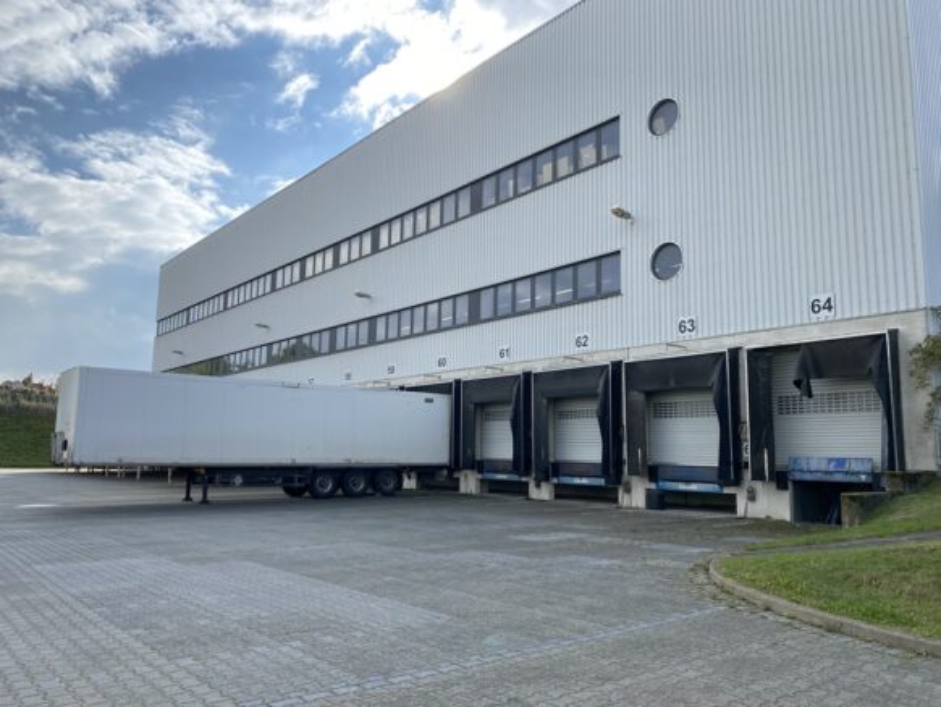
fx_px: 707
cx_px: 470
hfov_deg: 67.3
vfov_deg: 53.1
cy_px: 354
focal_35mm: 26
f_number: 1.8
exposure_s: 1/2222
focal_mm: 4.25
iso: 32
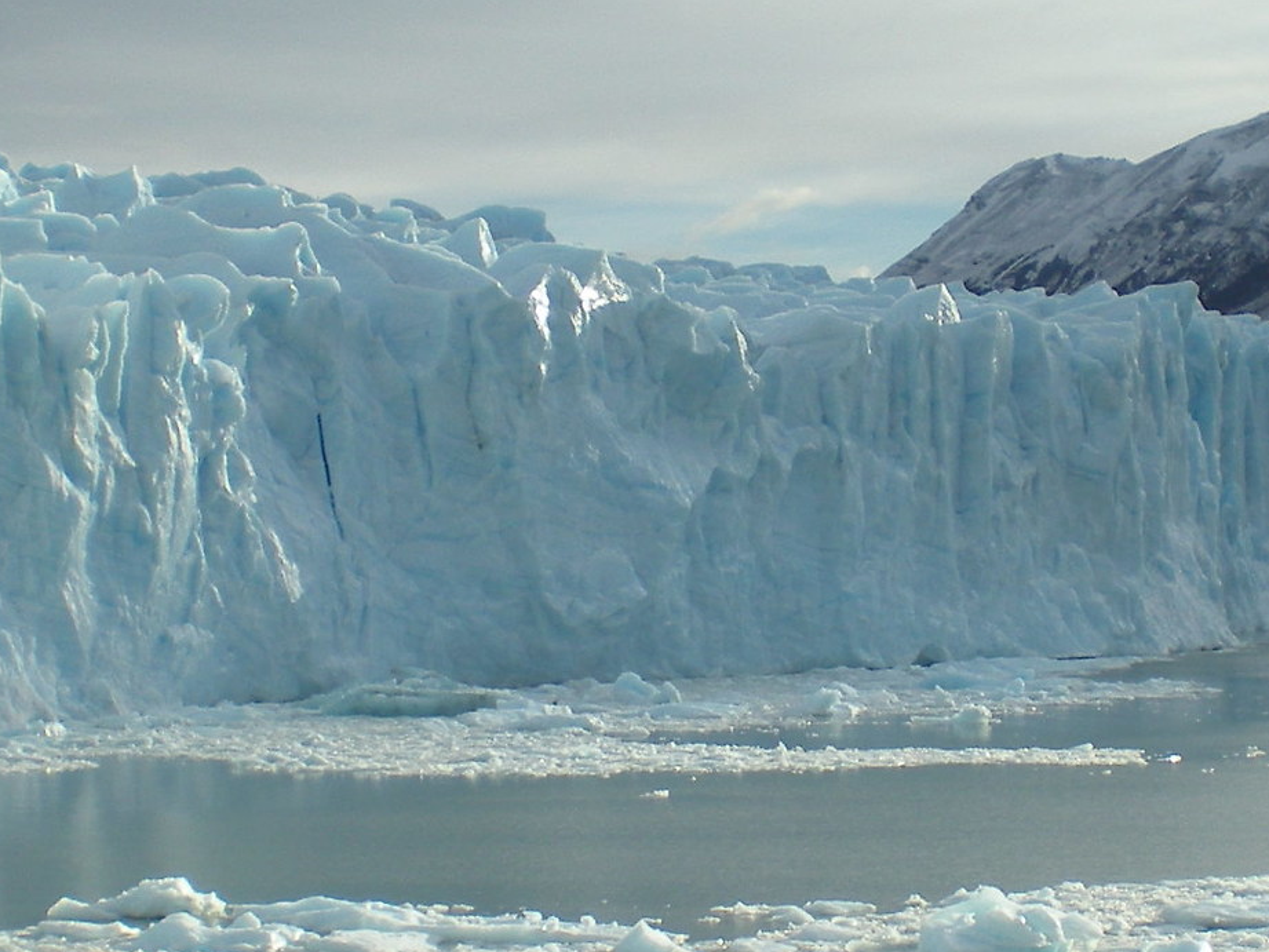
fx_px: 3630
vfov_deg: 14.9
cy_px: 708
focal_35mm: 99
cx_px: 871
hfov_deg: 19.8
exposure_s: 1/651
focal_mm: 6.3
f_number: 4.6
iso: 64
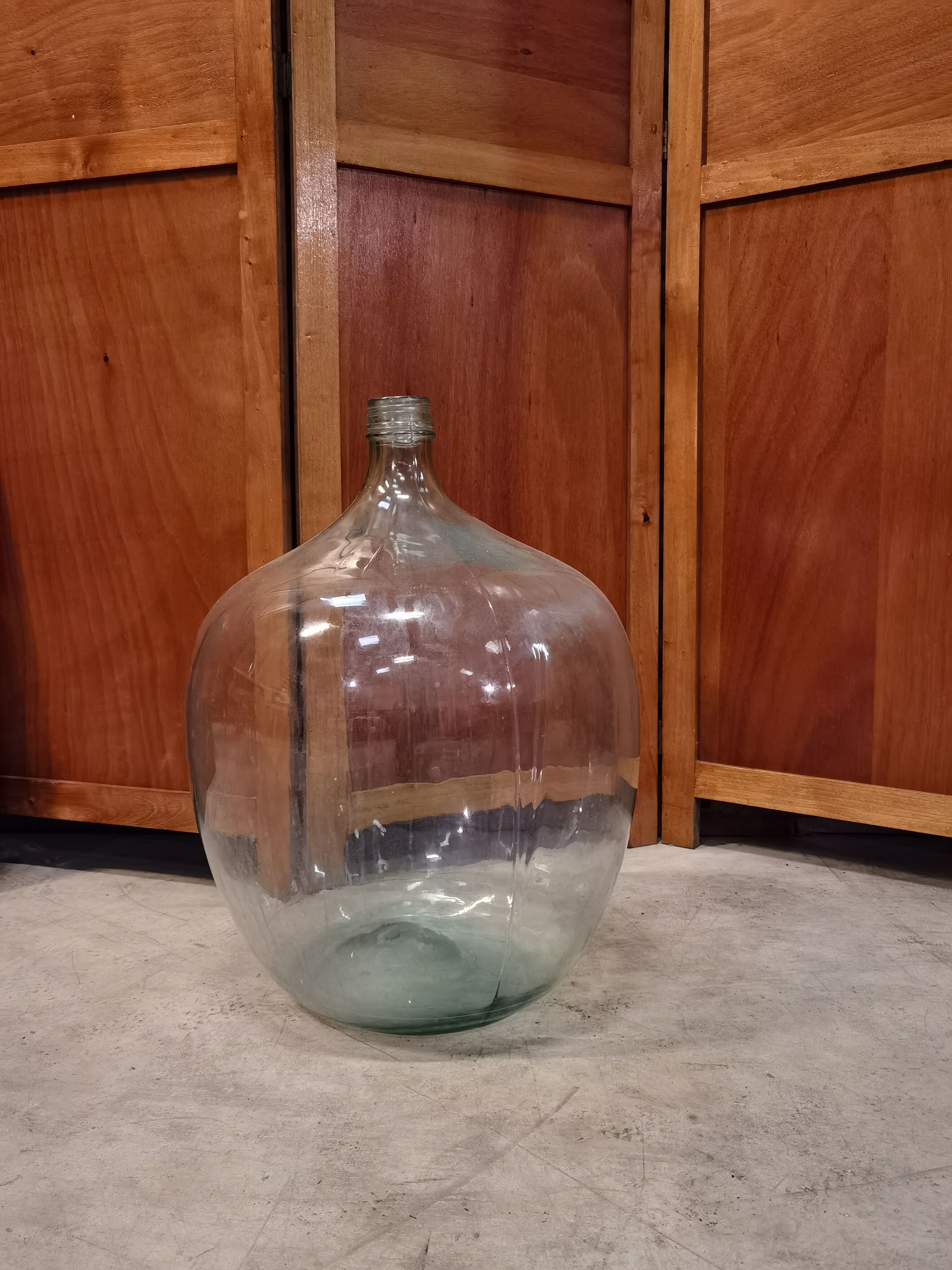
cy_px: 635
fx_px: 1100
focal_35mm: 30
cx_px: 476
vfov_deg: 60.0
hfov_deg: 46.8
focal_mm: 6.71
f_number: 1.9
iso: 800
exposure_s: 1/25
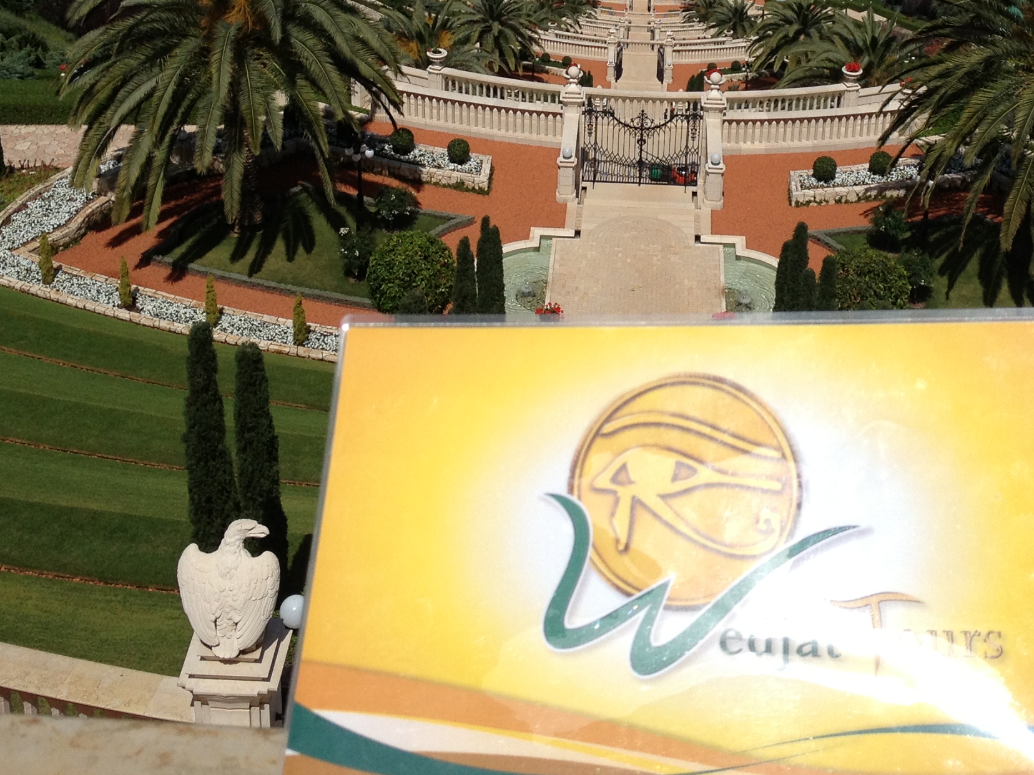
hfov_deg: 28.1
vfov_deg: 20.7
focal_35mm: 69
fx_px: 2061
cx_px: 647
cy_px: 26
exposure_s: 1/4255
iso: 50
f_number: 2.4
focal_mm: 4.28
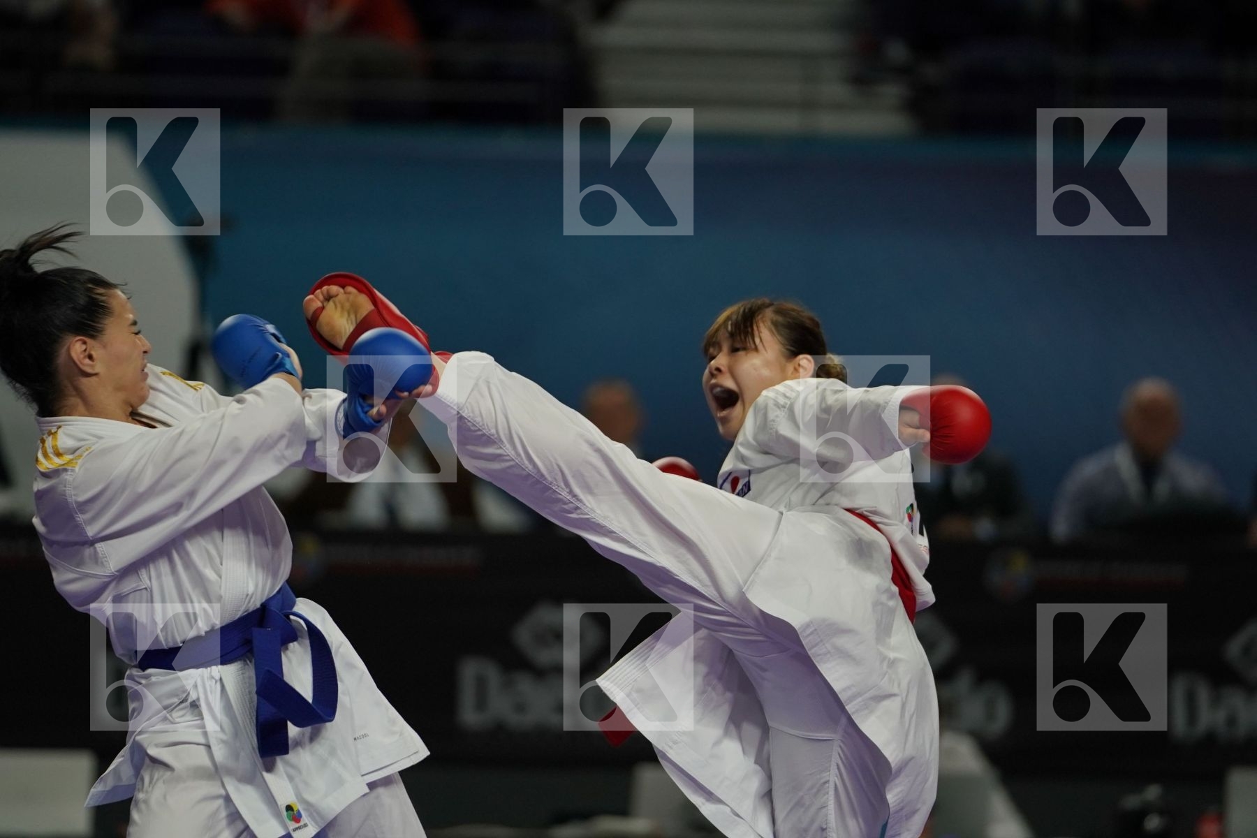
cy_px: 419
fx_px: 10474
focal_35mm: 300
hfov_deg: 6.9
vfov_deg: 4.6
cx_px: 628
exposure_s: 1/1000
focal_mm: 200
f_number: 2.8
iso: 800
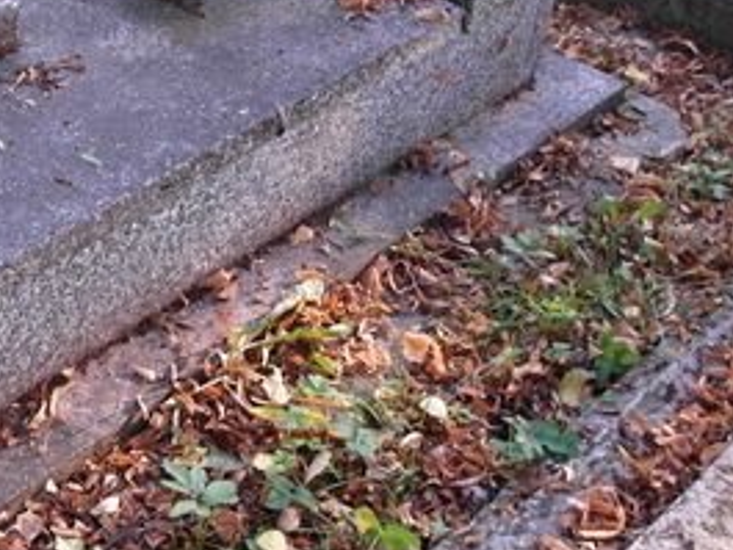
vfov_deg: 25.0
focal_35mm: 58
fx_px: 1229
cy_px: 135
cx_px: -17
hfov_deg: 30.6
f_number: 3.1
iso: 100
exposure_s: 1/45
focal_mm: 5.2
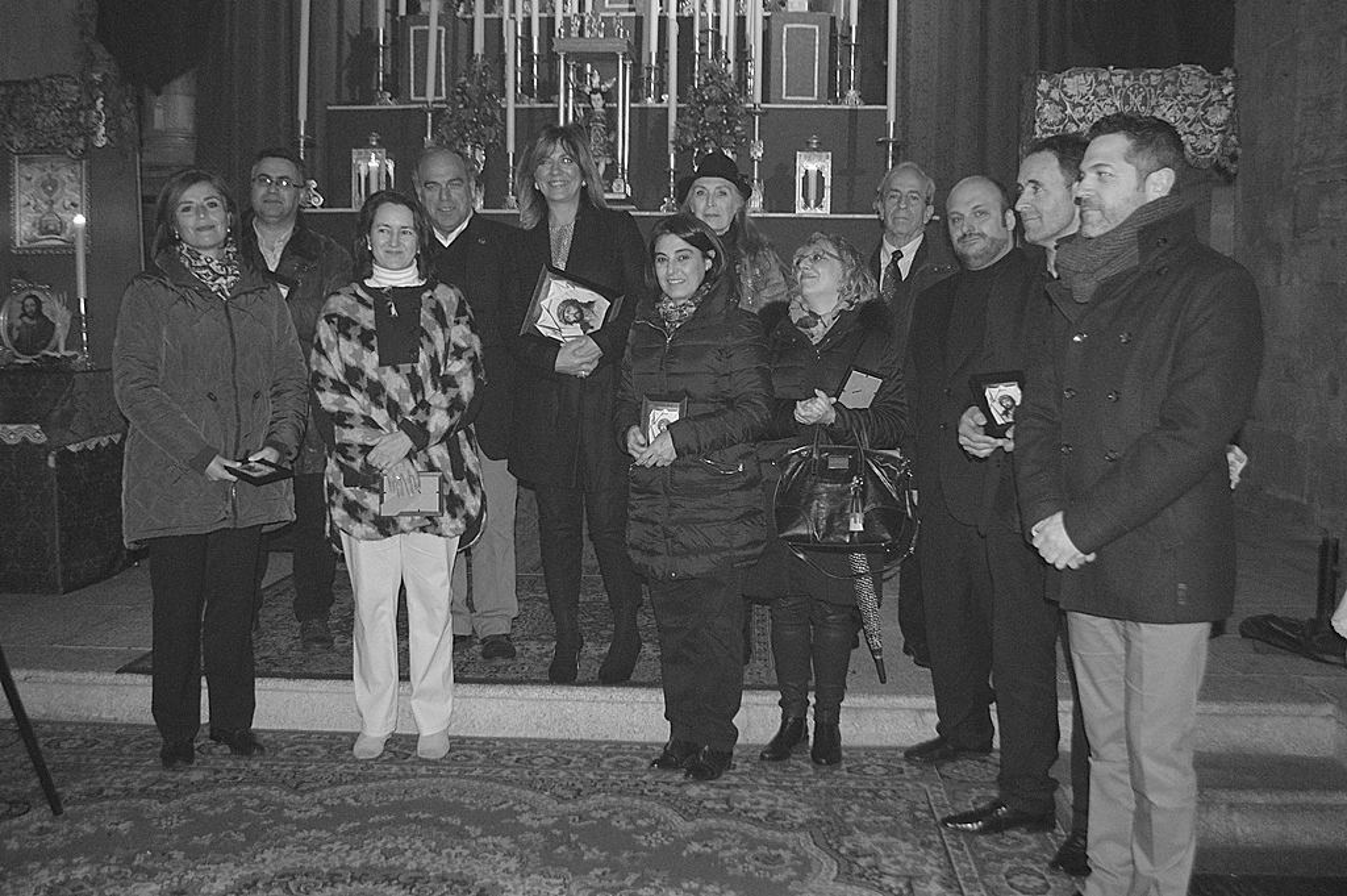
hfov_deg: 57.3
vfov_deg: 39.9
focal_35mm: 33
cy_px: 448
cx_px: 674
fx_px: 1234
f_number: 4
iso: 3200
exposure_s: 1/60
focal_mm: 22
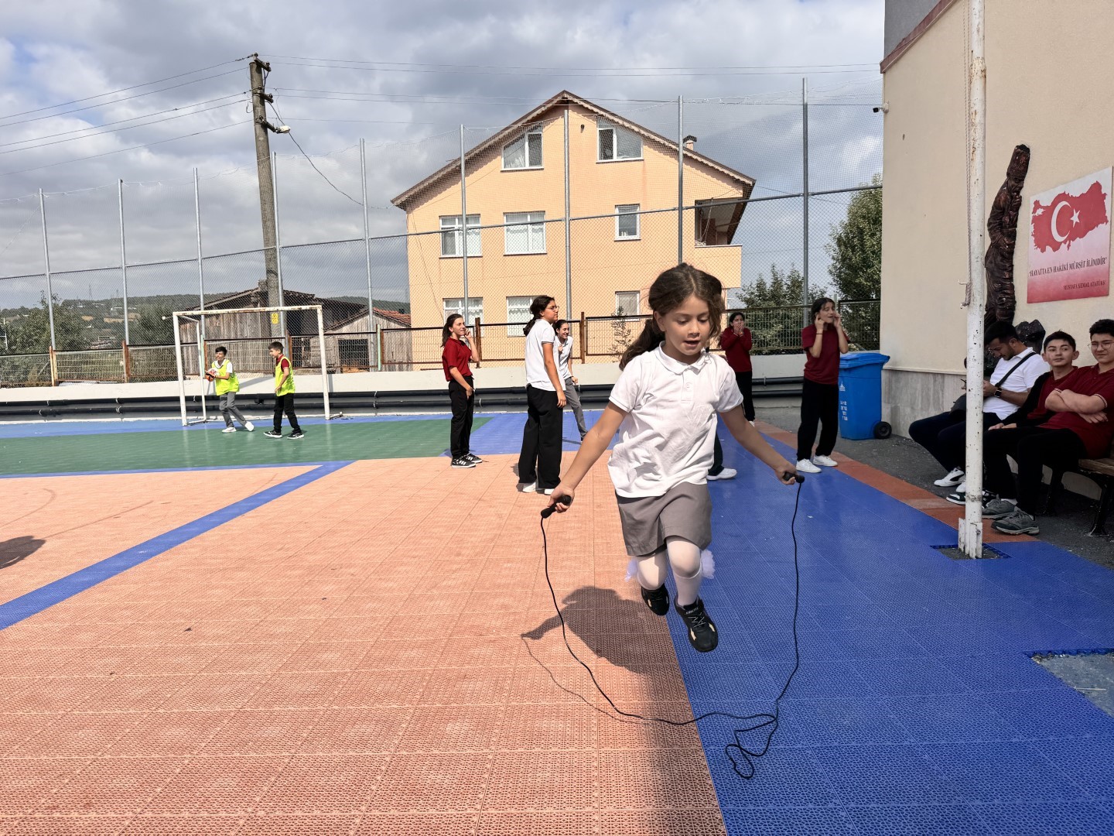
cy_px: 418
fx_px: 772
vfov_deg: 56.8
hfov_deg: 71.6
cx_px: 557
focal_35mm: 24
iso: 80
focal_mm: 6.76
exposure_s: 1/6410
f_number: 1.78
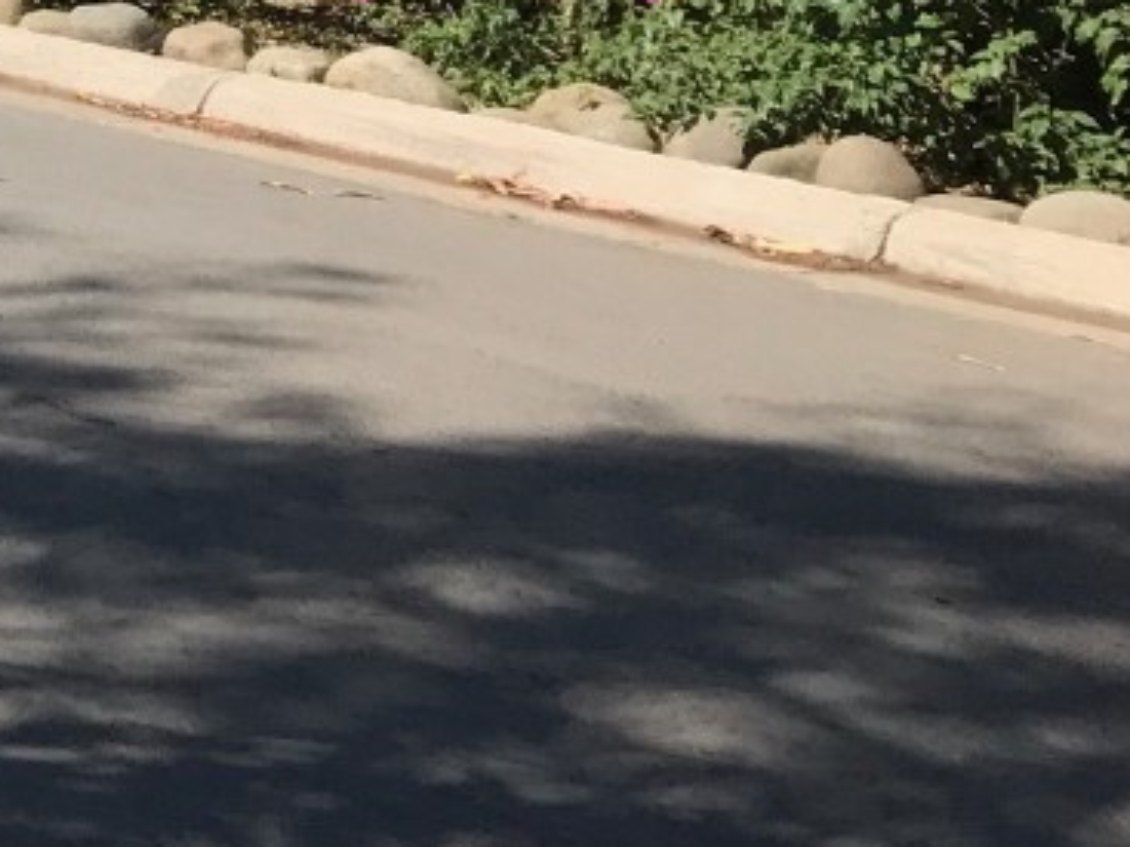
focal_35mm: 110
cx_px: -1081
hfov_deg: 14.9
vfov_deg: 12.3
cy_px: -699
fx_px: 3590
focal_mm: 3.99
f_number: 1.8
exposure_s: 1/1953
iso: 20
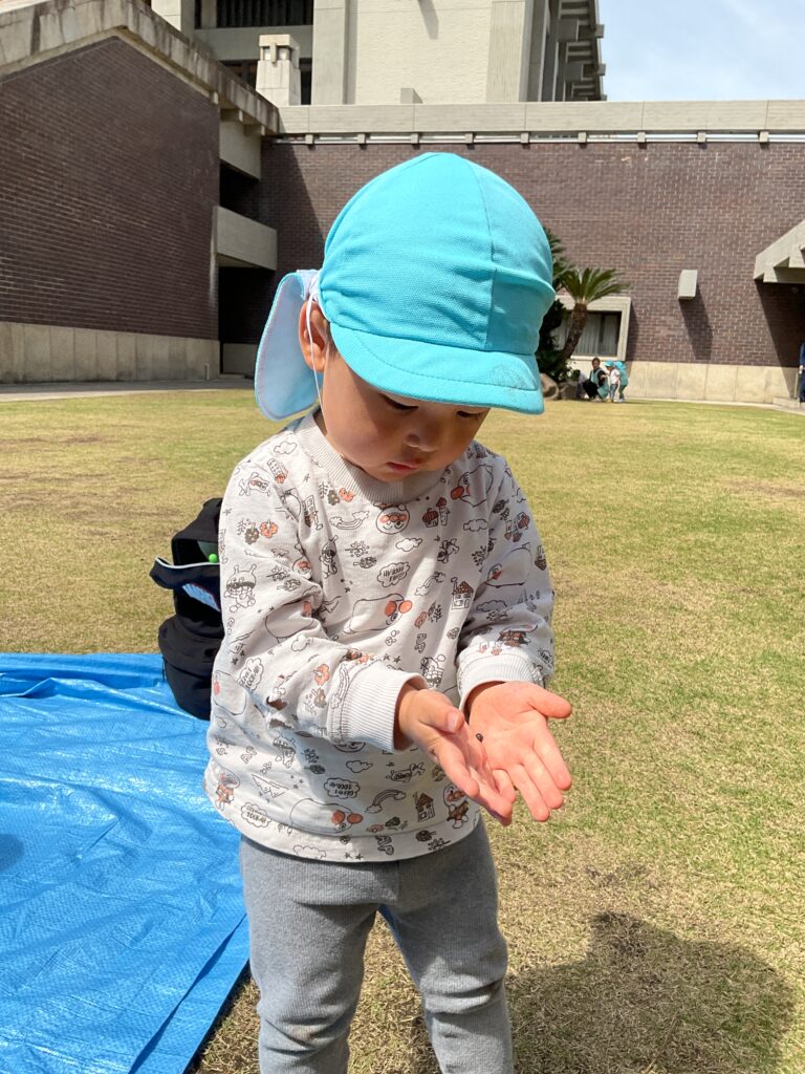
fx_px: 899
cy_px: 537
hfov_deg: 48.2
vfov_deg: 61.7
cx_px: 402
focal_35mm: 29
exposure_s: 1/1912
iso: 16
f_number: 1.8
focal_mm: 3
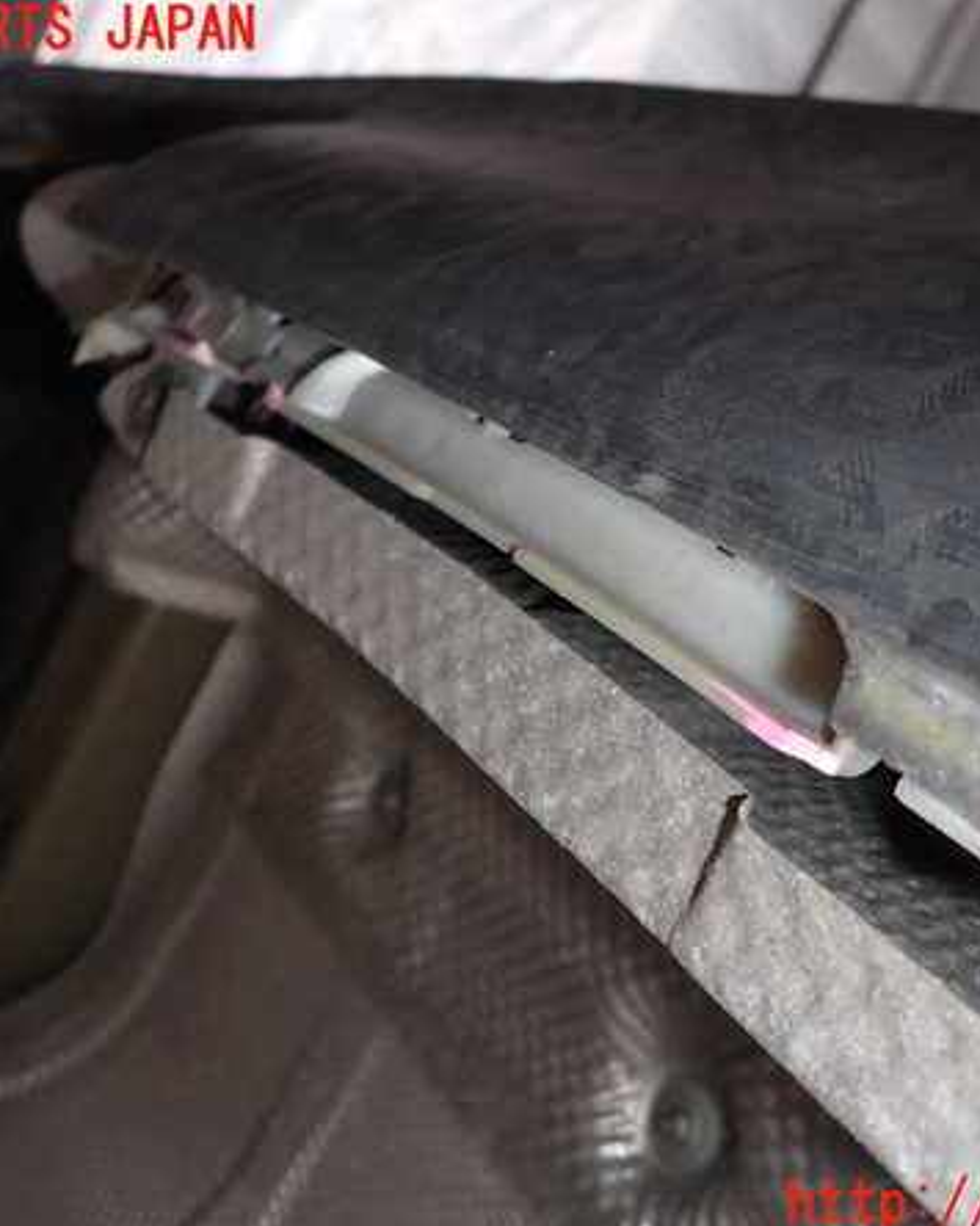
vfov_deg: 54.2
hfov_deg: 44.3
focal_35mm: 33
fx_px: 1197
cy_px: 619
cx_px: 582
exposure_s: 1/30
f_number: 5.6
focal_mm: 4.5
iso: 200
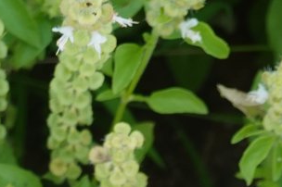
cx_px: -47
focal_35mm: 253
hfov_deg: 8.1
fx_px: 1980
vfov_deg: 5.3
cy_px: 435
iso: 100
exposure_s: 1/80
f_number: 4.5
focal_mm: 17.88
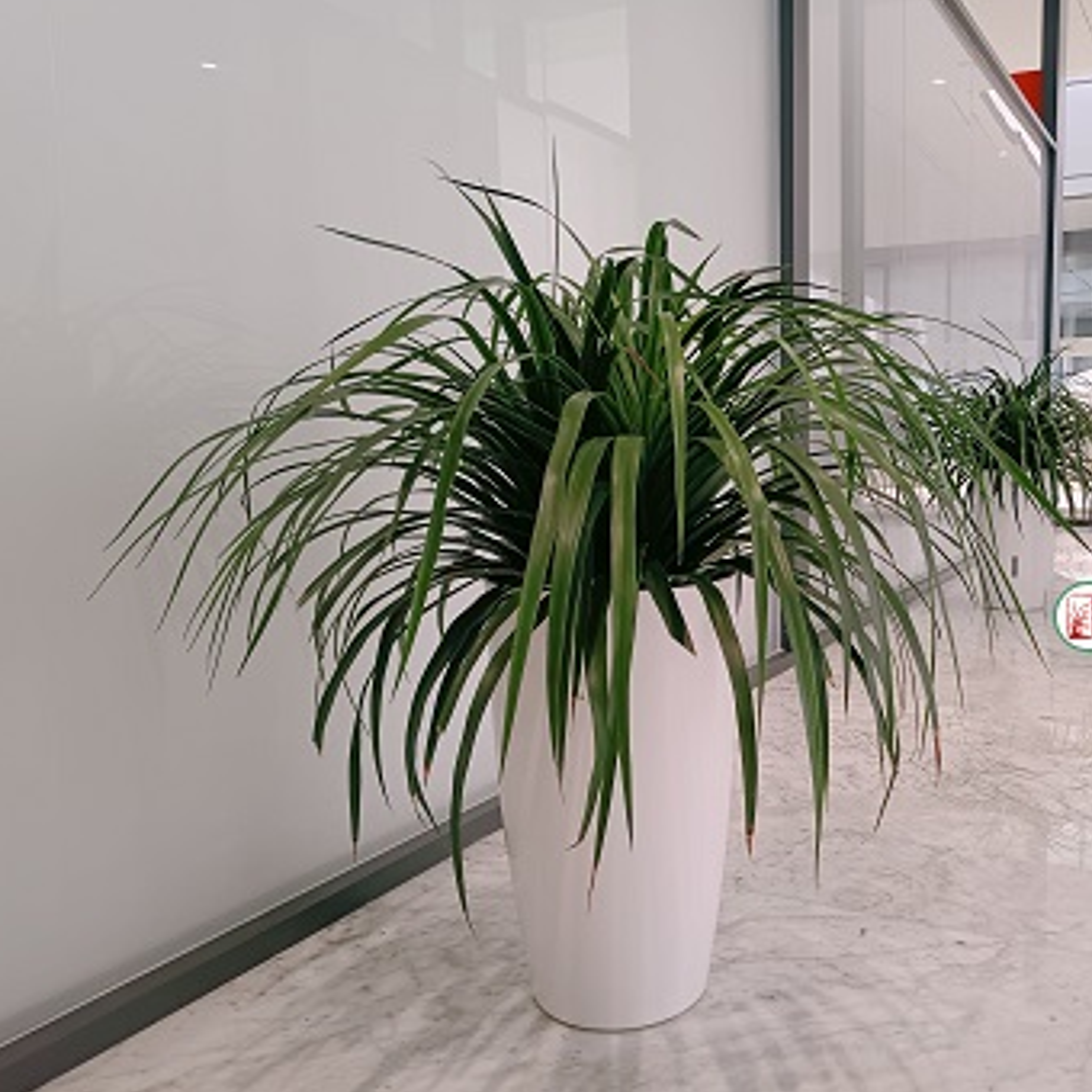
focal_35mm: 30
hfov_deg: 53.0
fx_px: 1071
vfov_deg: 54.0
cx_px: 731
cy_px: 543
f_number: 1.89
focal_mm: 4.71
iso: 766
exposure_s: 1/50
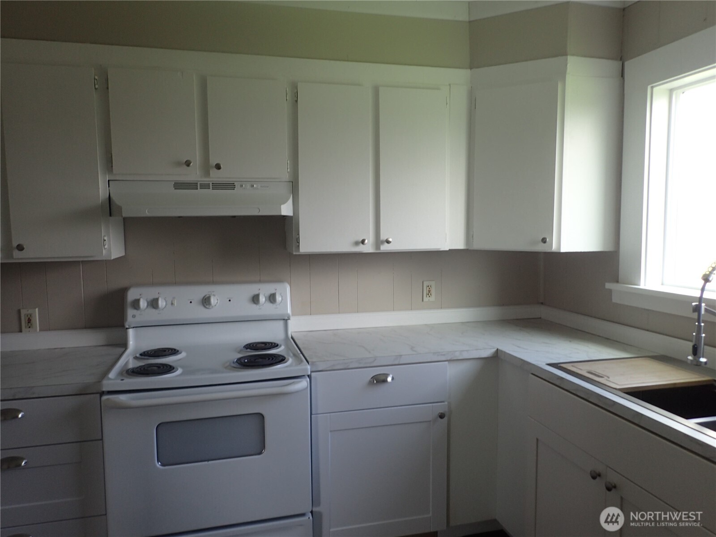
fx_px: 517
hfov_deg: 69.4
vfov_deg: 54.9
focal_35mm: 25
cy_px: 268
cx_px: 358
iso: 100
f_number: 2.8
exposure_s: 1/60
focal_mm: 4.5
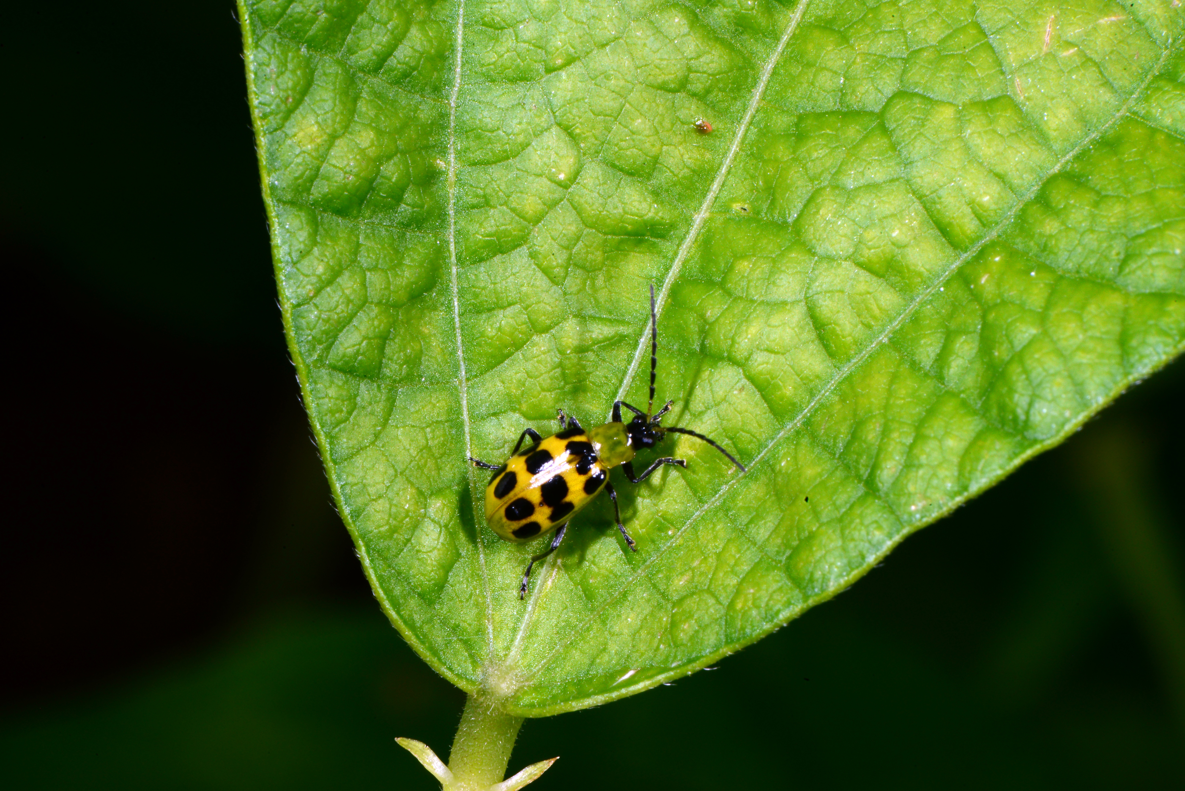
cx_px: 592
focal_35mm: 105
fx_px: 3457
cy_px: 396
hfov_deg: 19.4
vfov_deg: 13.1
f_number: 36
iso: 400
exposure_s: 1/160
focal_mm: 105
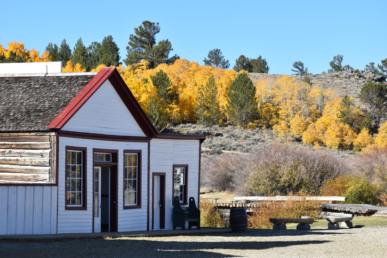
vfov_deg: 11.1
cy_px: 129
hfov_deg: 16.7
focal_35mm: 123
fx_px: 1322
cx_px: 194
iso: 200
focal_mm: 82
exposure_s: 1/500
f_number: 8
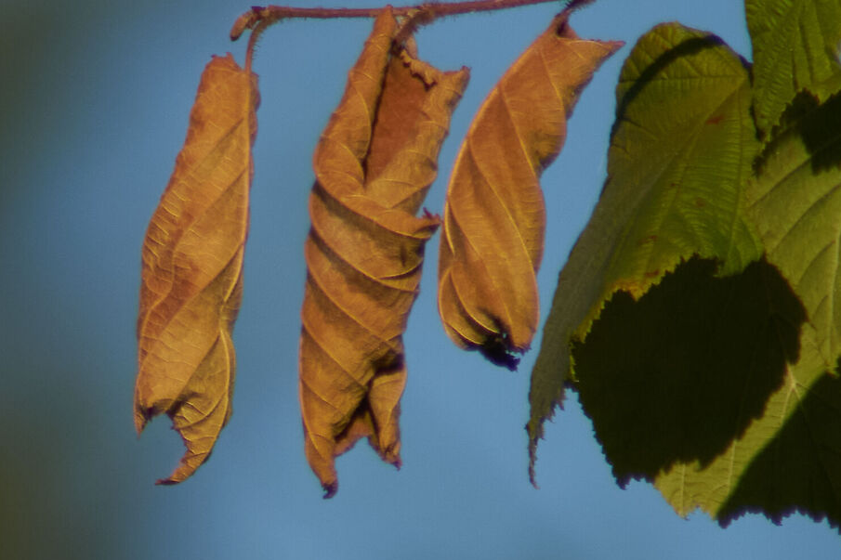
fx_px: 55749
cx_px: -172
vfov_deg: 0.6
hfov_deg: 0.9
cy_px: 223
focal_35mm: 2387
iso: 400
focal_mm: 600
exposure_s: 1/1000
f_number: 11
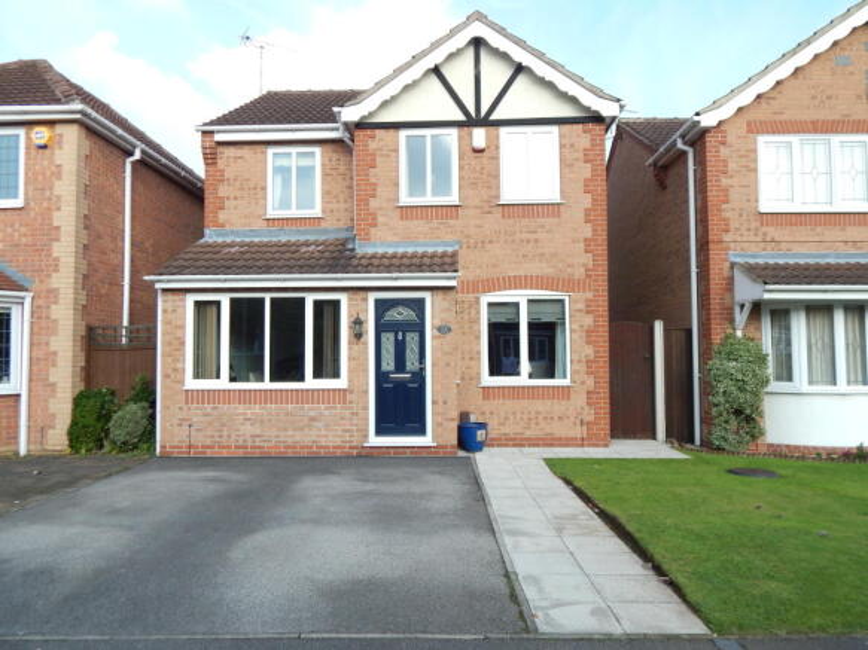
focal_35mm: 25
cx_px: 434
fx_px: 627
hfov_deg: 69.4
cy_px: 325
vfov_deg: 54.9
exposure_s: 1/640
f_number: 3.1
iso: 125
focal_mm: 4.5
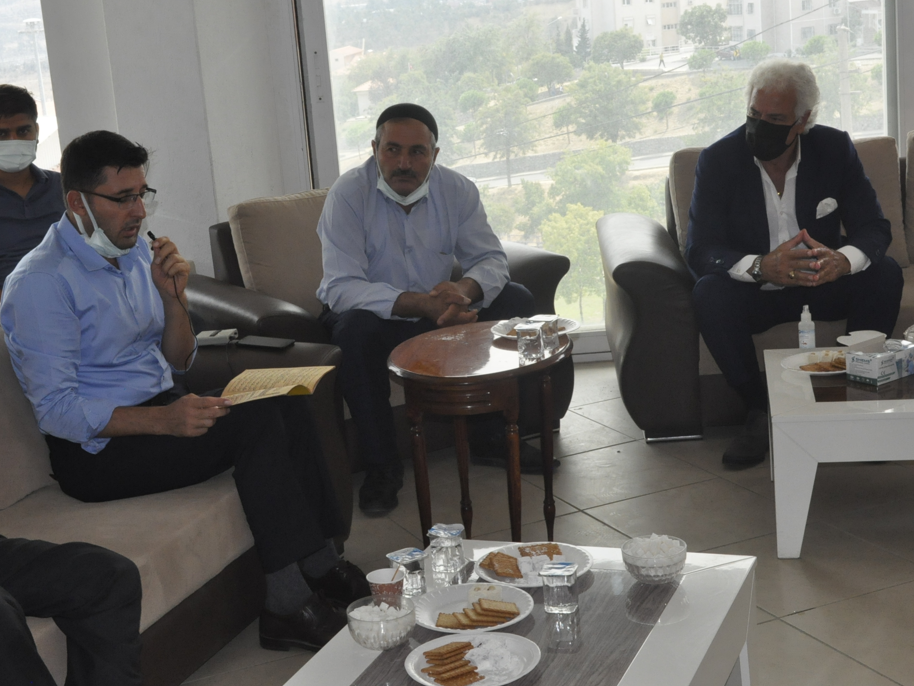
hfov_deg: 31.2
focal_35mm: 62
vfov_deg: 23.7
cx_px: 426
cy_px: 343
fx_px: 1637
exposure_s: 1/200
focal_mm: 38
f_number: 16
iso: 2000
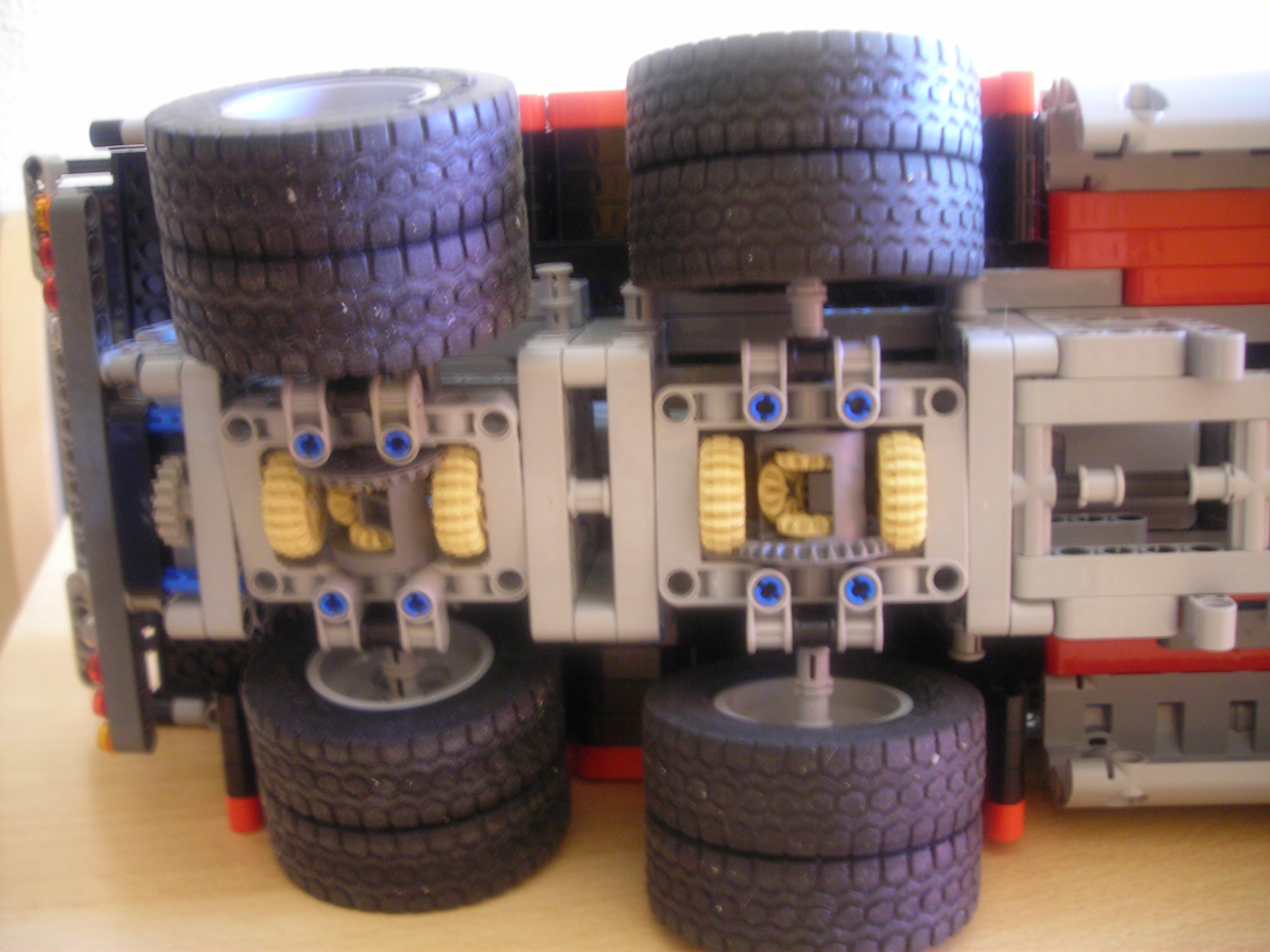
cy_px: 476
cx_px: 635
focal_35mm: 38
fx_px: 1394
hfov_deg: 49.0
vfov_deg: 37.7
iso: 137
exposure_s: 1/4
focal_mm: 6.3
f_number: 3.2
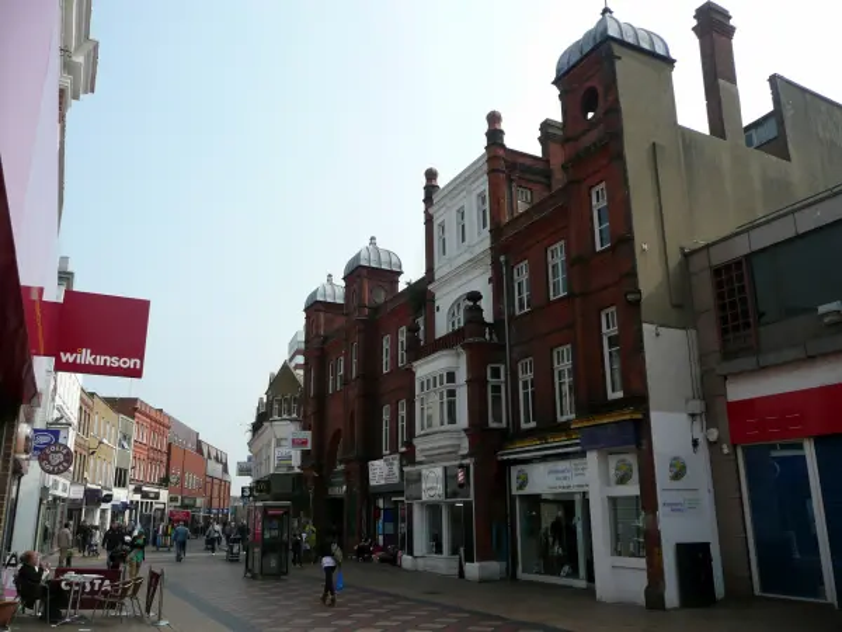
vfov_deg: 49.7
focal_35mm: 28
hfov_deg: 63.4
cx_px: 421
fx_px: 681
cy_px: 316
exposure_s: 1/800
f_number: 3.3
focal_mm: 4.6
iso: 100
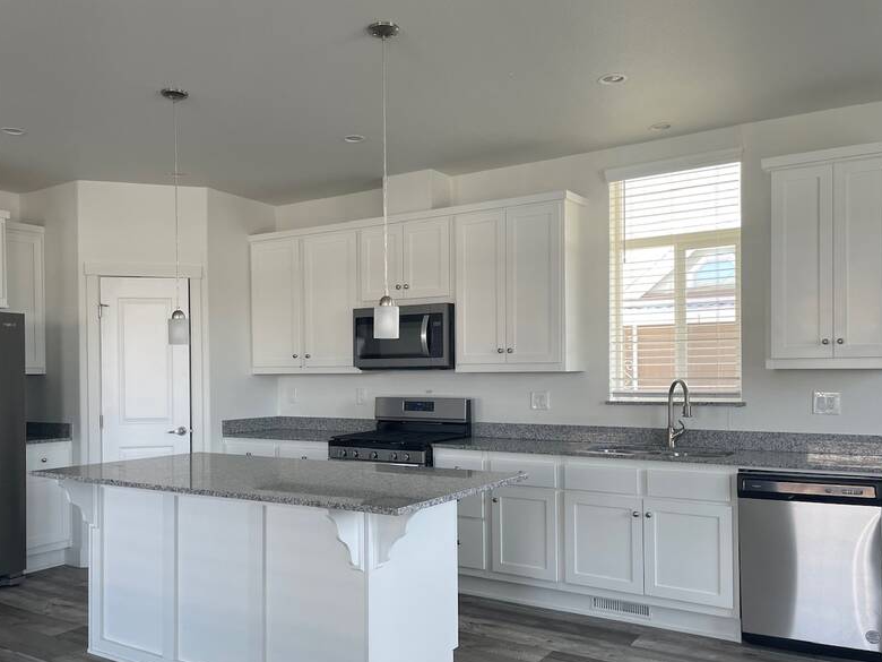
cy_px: 381
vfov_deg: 46.6
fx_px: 764
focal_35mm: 30
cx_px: 392
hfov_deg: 59.8
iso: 80
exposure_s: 1/121
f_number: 1.6
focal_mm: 4.2
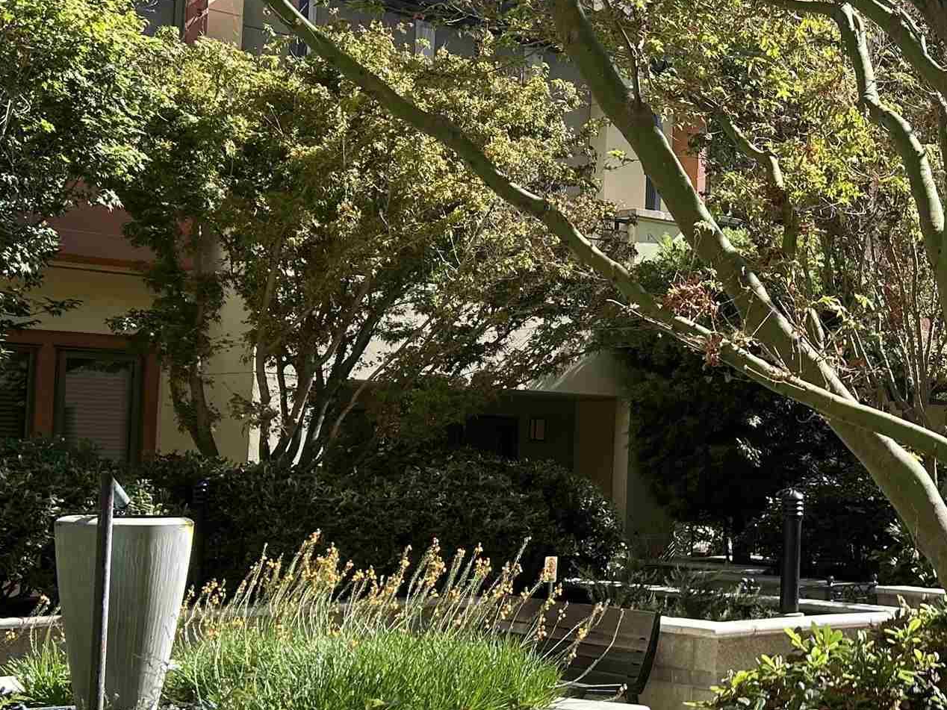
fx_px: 1724
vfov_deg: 23.3
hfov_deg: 28.9
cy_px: 366
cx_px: 938
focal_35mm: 63
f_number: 1.5
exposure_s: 1/1224
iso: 50
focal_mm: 5.7
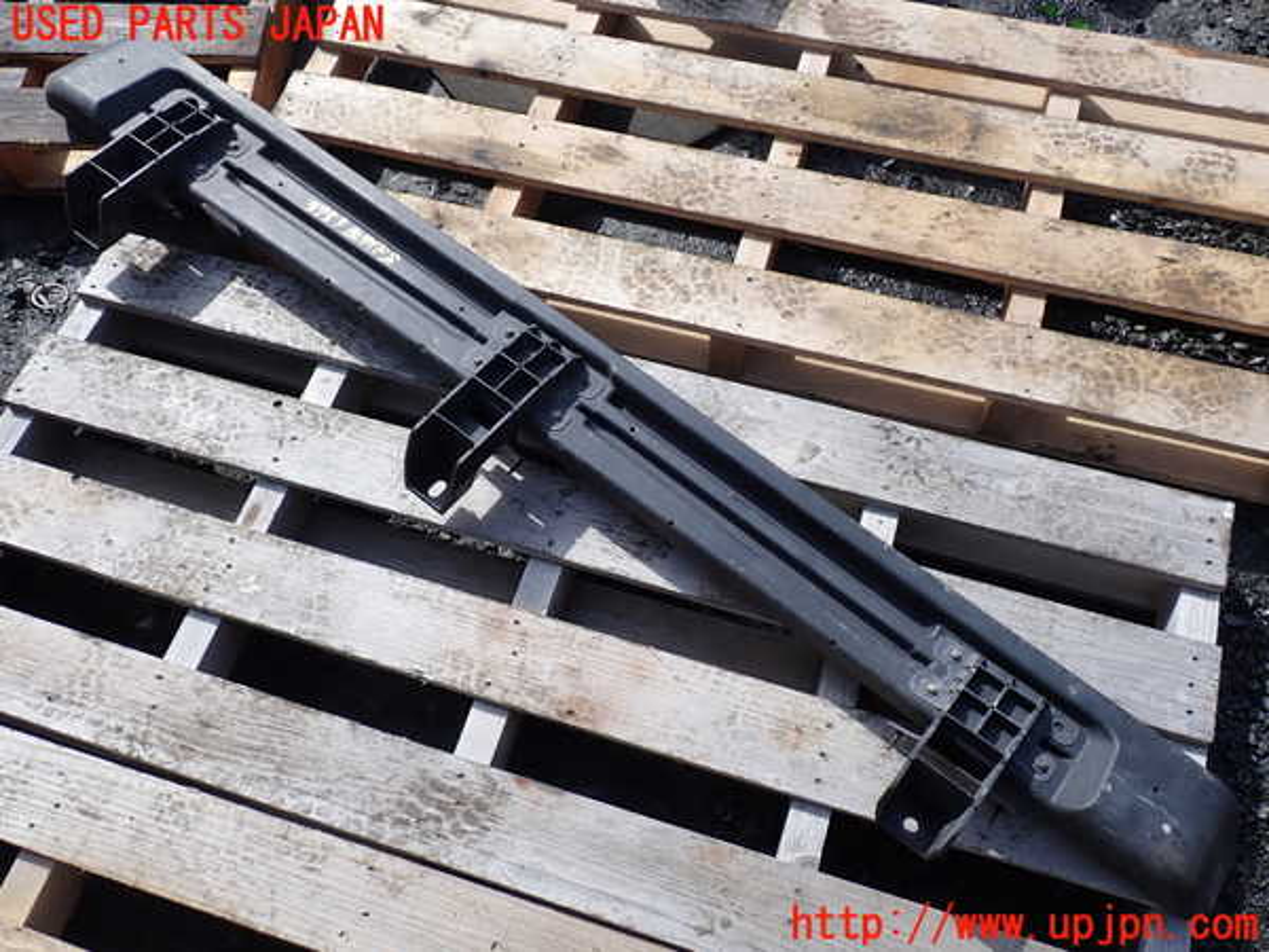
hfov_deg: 60.0
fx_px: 1100
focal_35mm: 30
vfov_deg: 46.8
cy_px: 476
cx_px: 634
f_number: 3.2
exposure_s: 1/800
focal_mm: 5.4
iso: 100
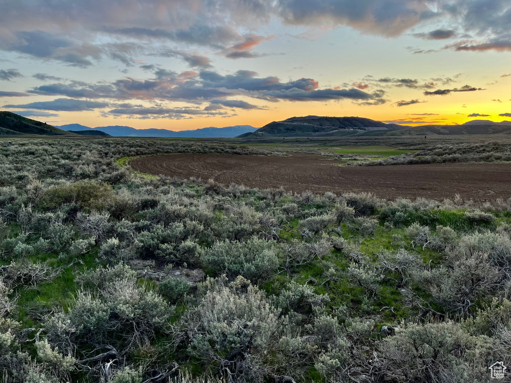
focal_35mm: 26
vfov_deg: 53.1
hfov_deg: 67.3
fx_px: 384
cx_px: 256
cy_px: 192
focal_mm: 5.1
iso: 40
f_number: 1.6
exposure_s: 1/122
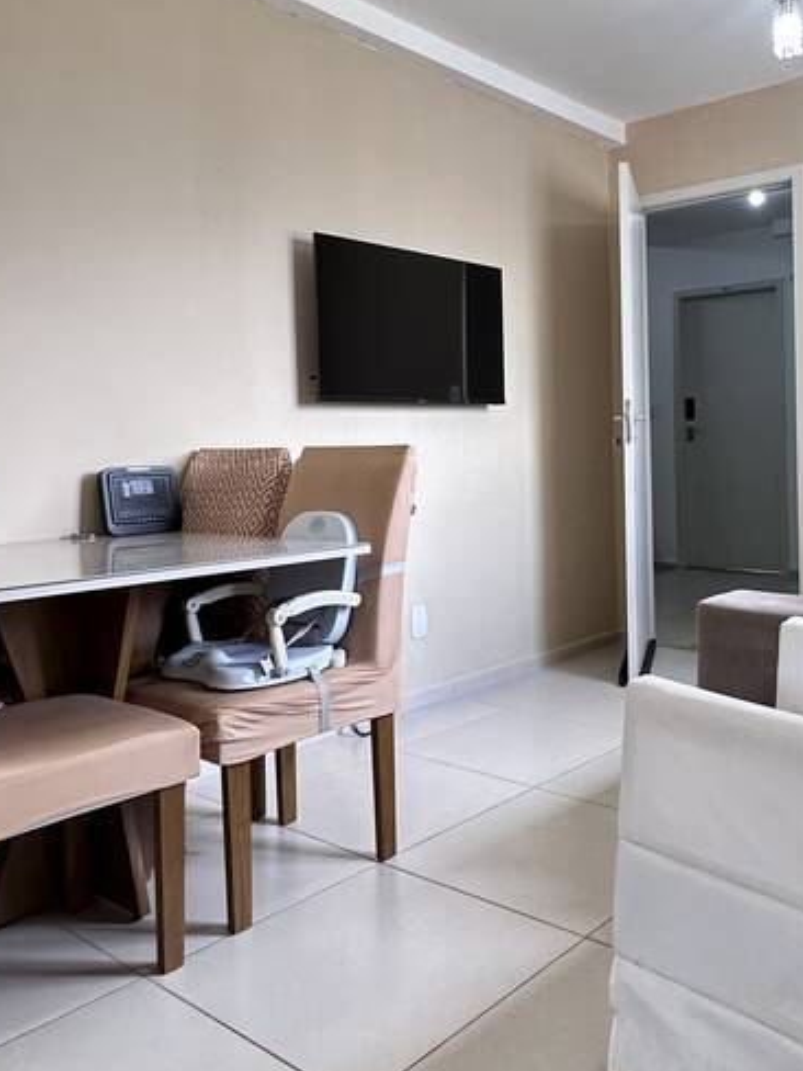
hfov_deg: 44.7
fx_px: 959
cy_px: 448
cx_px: 544
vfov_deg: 58.0
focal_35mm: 31
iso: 200
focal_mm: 2.22
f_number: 2.2
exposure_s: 1/120
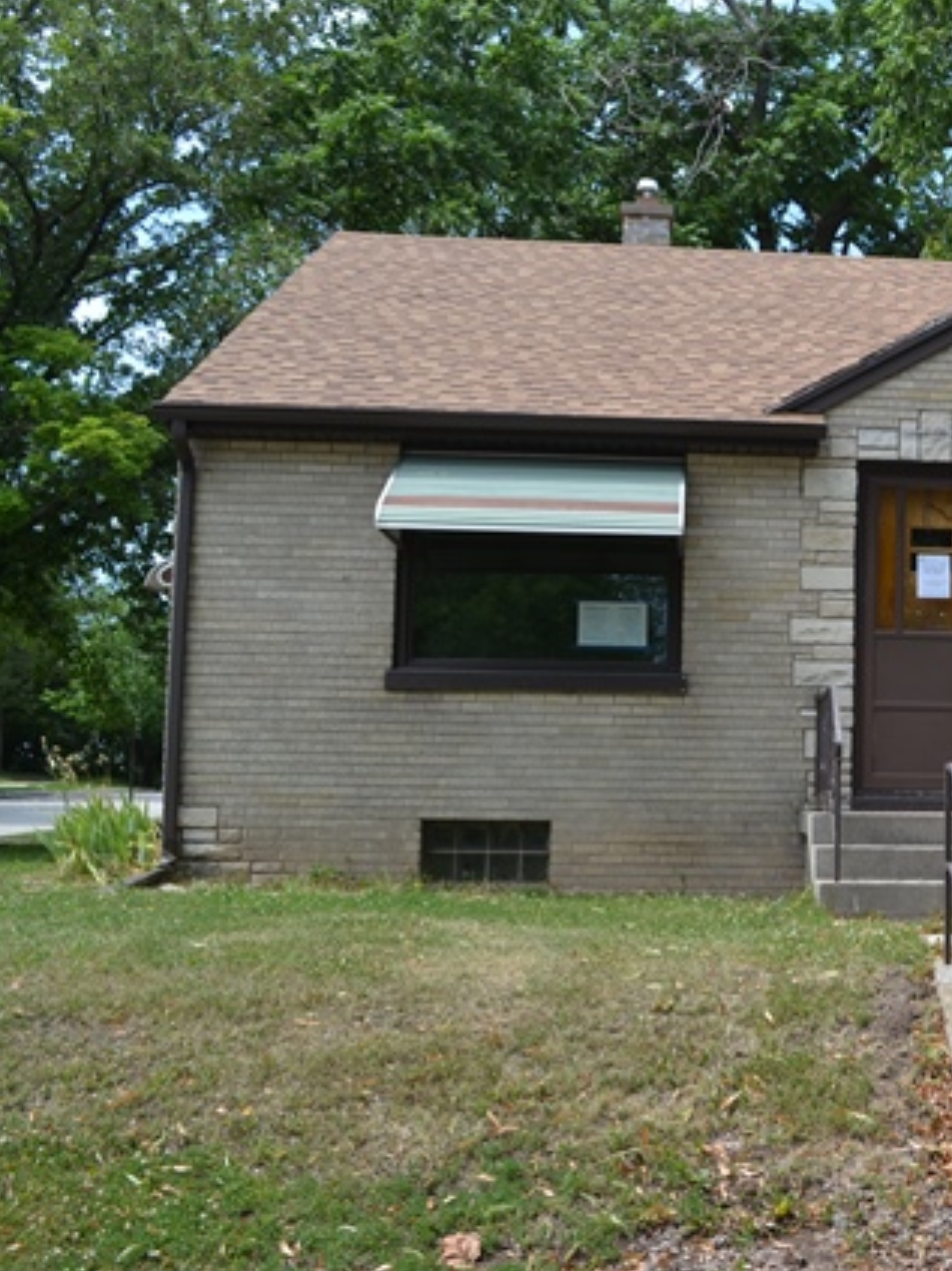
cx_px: 943
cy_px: 639
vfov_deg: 39.7
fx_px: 1761
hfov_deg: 28.5
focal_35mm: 48
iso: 100
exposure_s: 1/200
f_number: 7.1
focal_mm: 22
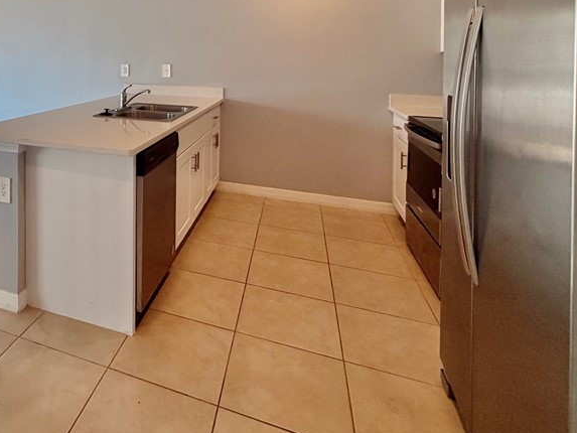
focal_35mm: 25
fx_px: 417
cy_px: 58
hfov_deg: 63.5
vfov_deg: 49.9
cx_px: 117
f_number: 2.2
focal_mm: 2.22
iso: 80
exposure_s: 1/120
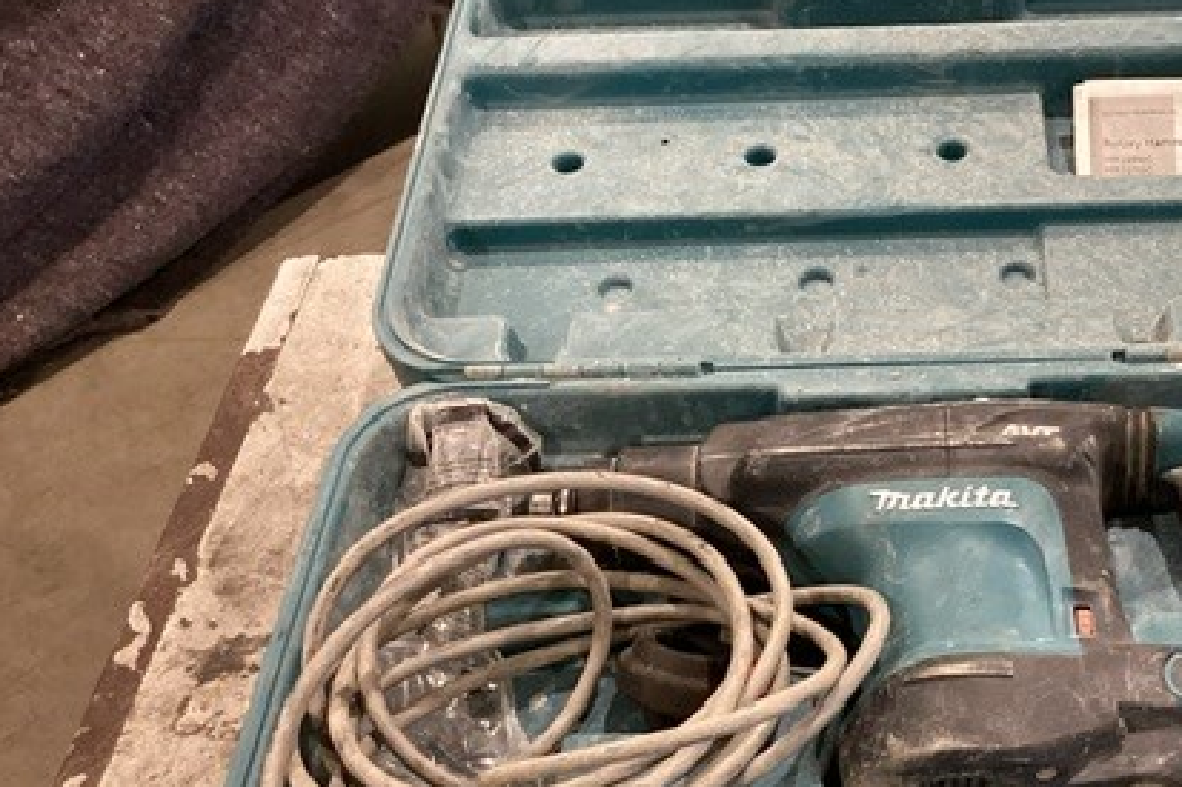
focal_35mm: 50
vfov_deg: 26.8
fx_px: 1641
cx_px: 890
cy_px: 541
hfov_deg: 38.6
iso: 400
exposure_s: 1/40
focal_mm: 3.3
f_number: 2.4
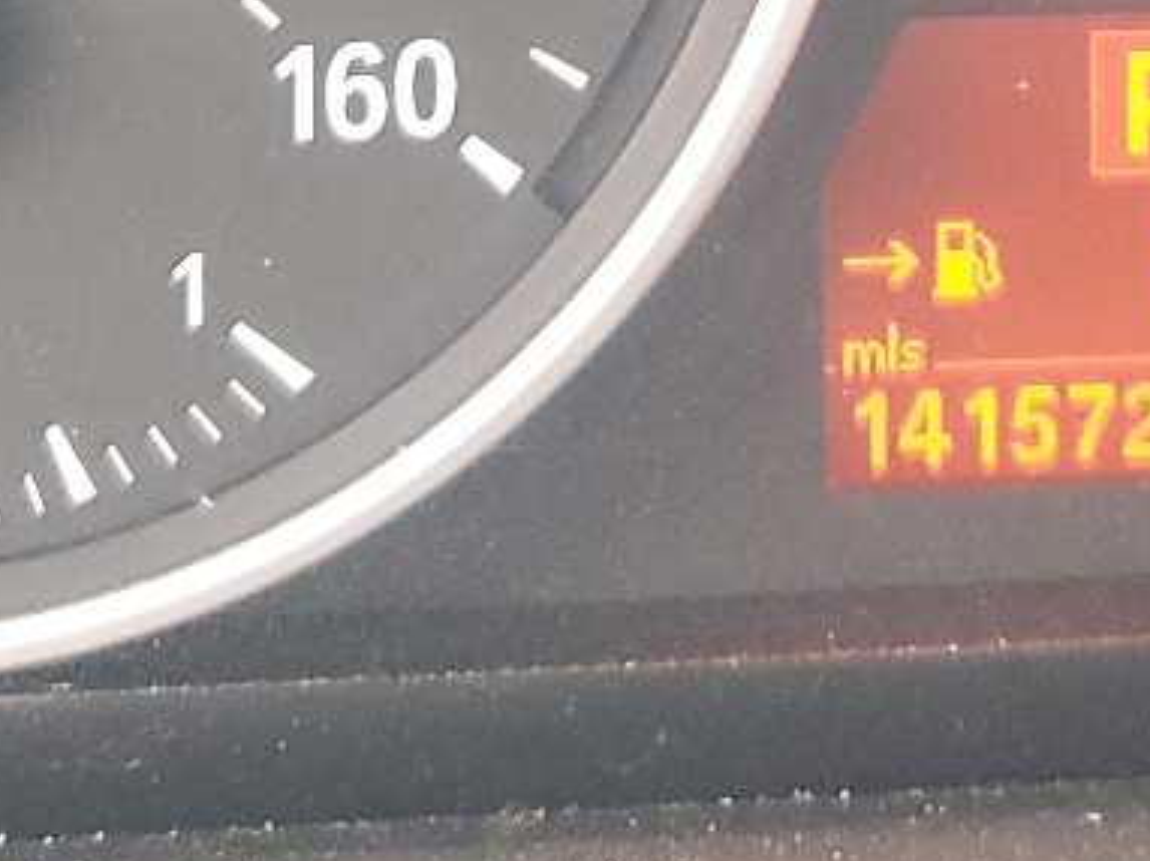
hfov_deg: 17.9
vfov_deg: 12.4
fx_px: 3619
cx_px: 939
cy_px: -710
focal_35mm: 109
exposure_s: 1/40
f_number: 1.5
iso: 292
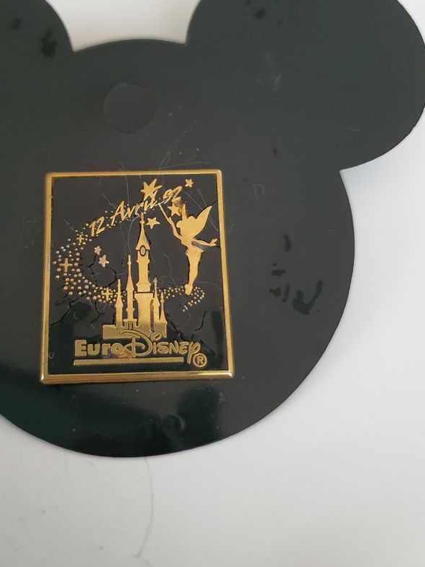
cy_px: 255
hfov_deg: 42.6
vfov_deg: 55.2
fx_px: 540
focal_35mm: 33
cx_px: 161
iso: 640
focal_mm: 4.3
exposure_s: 1/50
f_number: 1.5
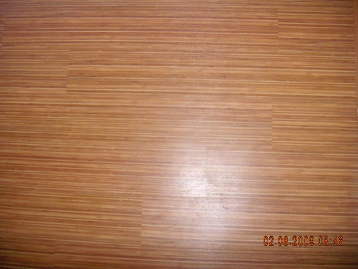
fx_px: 393
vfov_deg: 37.7
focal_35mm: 38
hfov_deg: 49.0
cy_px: 134
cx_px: 179
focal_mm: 6.4
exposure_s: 1/60.2
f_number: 3.5
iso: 400
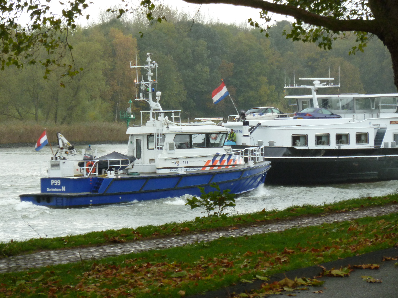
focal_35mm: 196
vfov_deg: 7.6
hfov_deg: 10.1
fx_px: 2254
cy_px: 149
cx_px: 199
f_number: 4.5
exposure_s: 1/80
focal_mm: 32.1
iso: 200
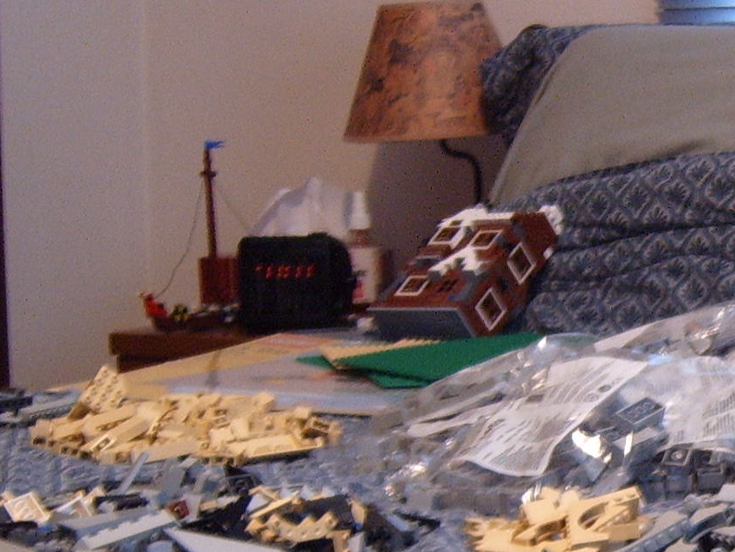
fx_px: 2102
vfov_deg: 14.7
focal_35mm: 99
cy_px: 537
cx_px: 800
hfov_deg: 19.1
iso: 141
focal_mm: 6.2
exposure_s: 1/4
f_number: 2.9
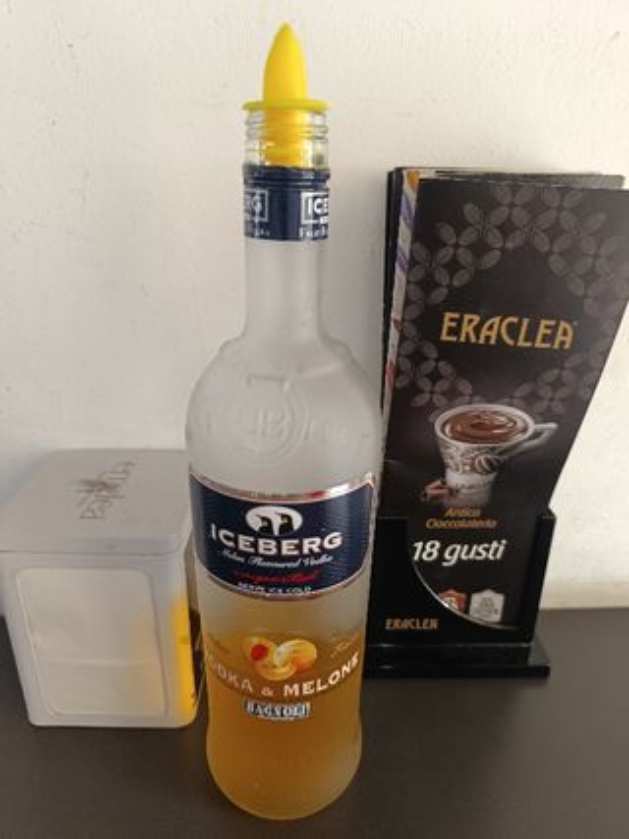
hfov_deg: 56.8
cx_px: 314
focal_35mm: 24
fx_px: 582
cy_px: 420
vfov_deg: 71.6
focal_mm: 6.14
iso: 794
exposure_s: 1/50
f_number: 1.65
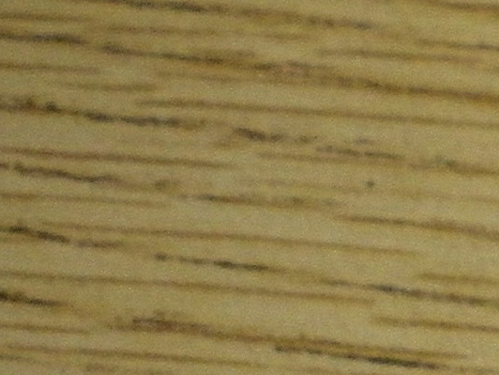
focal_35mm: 148
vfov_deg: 9.9
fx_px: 2133
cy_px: 379
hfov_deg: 12.7
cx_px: 740
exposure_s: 1/29.1
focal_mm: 6.3
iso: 400
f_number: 3.5
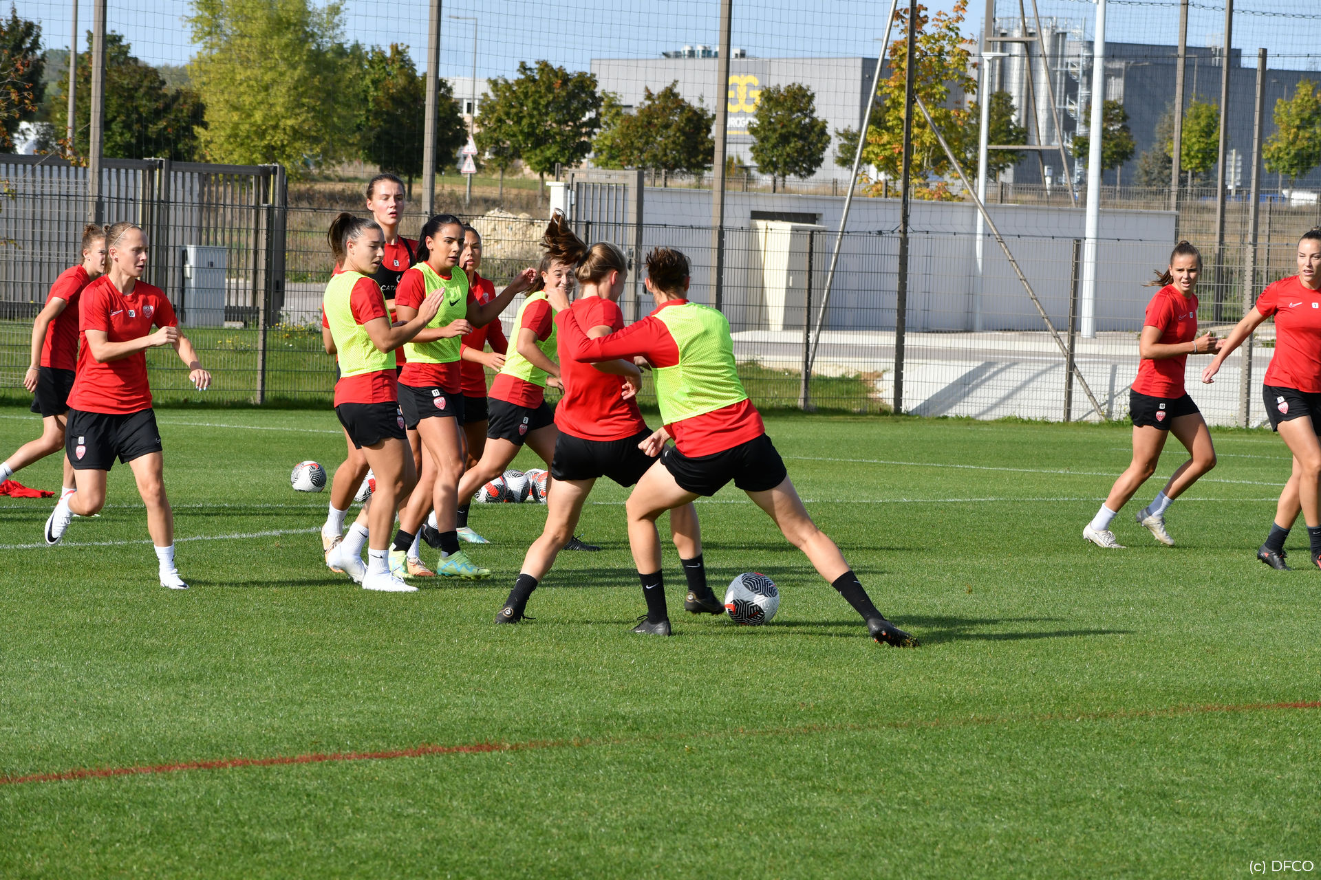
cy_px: 440
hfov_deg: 11.8
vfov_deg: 7.9
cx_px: 660
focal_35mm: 174
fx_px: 6384
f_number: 9
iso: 400
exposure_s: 1/1250
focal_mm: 116
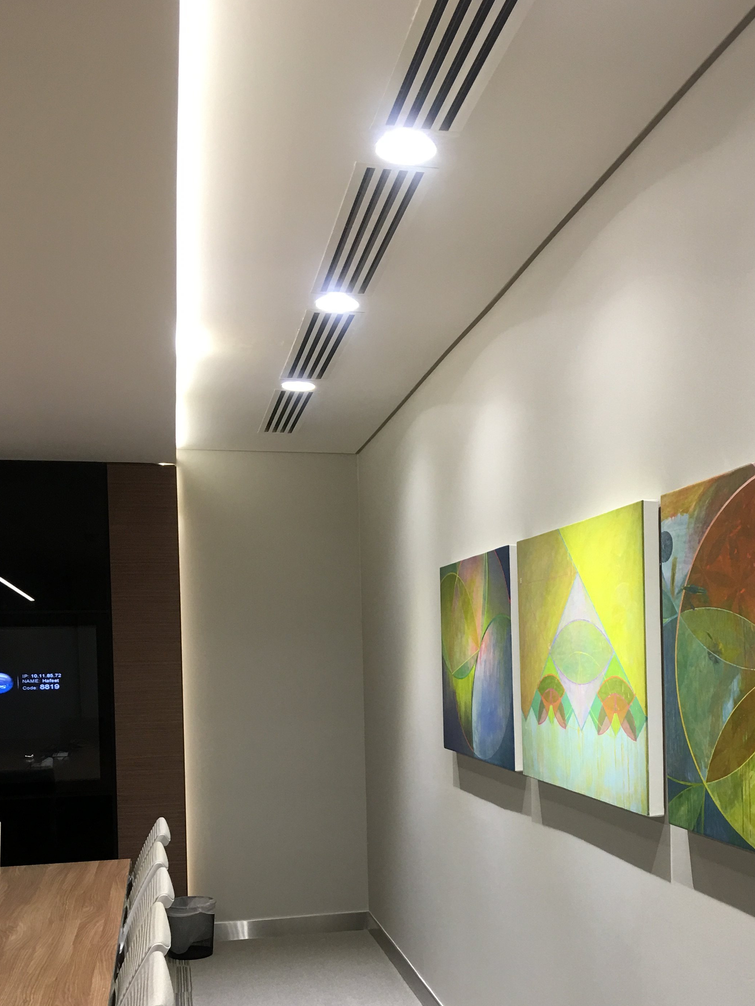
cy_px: 715
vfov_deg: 43.8
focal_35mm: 42
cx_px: 496
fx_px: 1221
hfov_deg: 34.1
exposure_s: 1/17
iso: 32
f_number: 2.2
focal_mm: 4.15
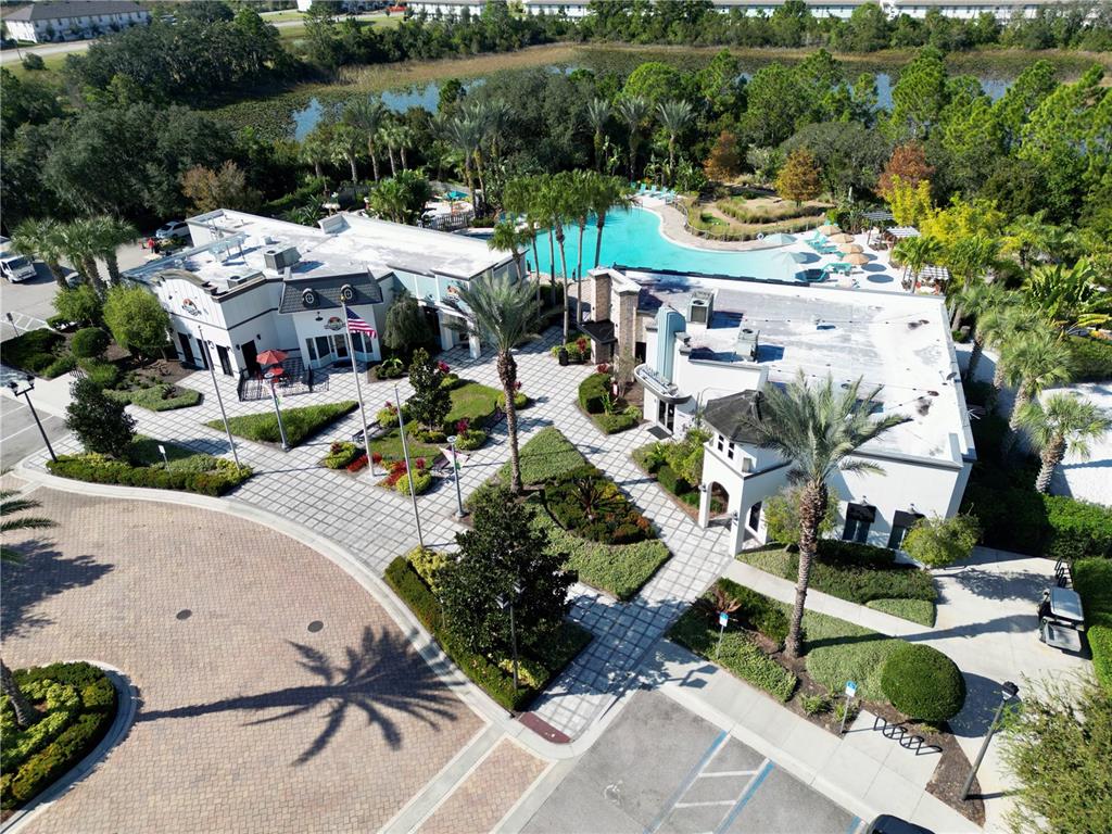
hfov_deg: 71.6
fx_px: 771
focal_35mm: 24
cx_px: 556
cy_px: 417
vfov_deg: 56.8
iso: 130
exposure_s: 1/2500
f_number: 1.7
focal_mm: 6.72
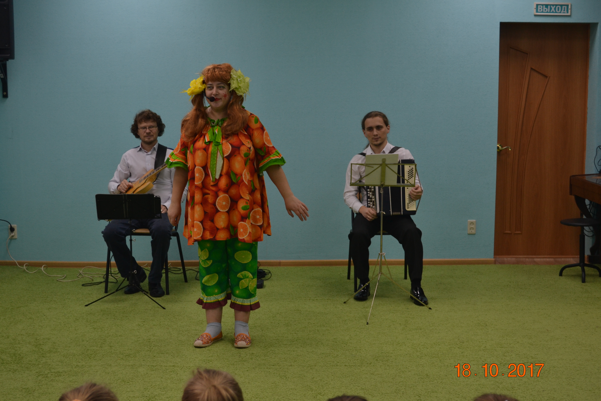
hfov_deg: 35.1
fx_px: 952
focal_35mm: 57
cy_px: 200
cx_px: 300
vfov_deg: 23.8
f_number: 5
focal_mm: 38
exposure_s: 1/60
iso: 400
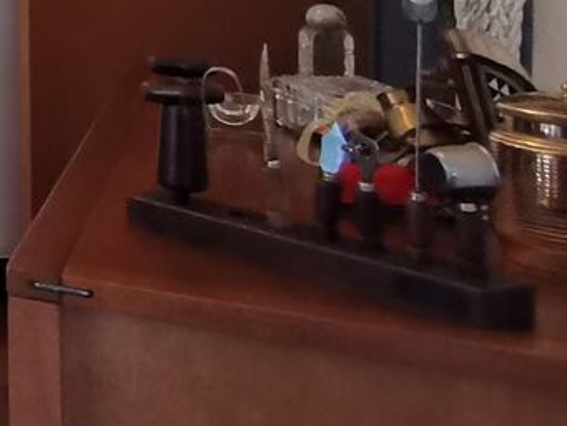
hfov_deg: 13.8
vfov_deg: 15.4
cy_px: -176
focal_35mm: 90
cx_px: -858
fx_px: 1475
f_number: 2.2
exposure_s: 1/60
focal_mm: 2.35
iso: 160
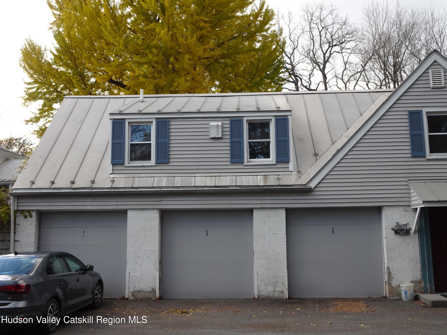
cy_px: 168
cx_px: 224
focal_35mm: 36
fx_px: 465
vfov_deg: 39.7
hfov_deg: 51.4
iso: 80
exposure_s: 1/100
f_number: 4
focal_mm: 6.08
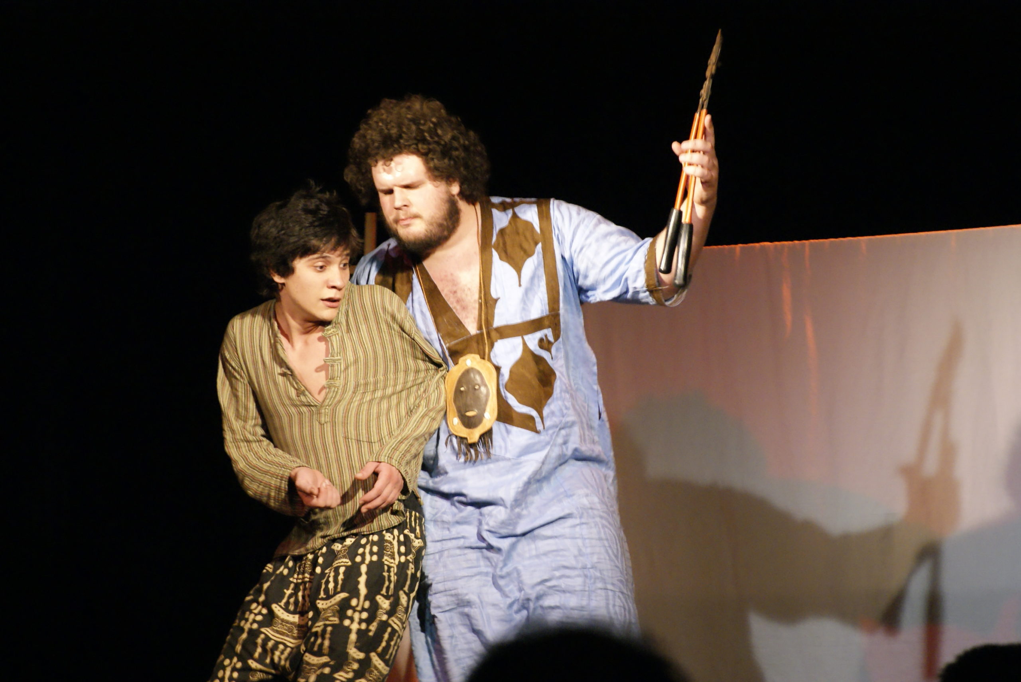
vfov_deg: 7.6
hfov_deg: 11.4
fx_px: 5109
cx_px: 510
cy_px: 341
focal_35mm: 180
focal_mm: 120
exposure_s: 1/50
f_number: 8
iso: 1600
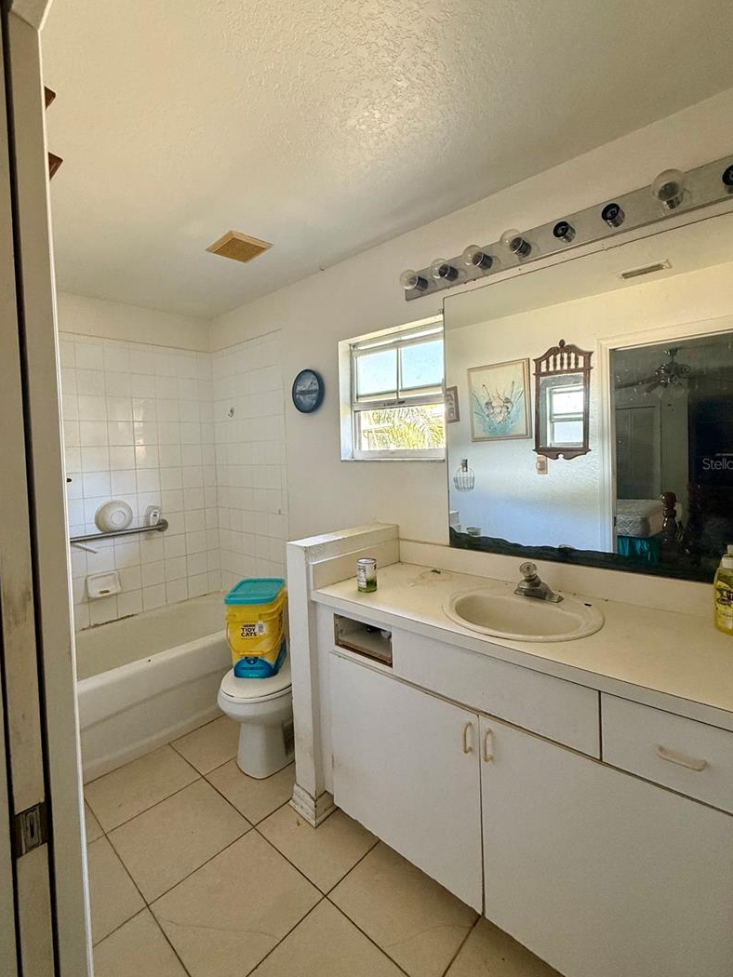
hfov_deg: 78.1
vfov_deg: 94.4
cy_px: 463
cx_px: 350
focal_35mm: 16
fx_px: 452
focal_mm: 2.22
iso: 320
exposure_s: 1/99
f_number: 2.2
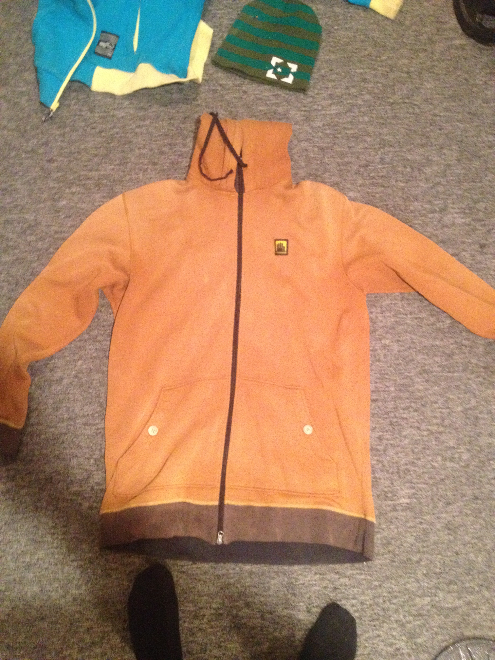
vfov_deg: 52.6
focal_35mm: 35
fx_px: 667
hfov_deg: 40.7
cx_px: 248
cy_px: 330
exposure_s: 1/15
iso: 640
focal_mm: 4.28
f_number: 2.4
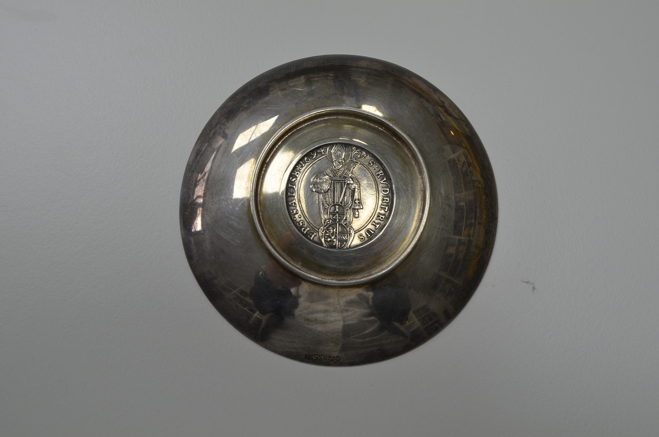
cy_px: 218
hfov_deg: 57.3
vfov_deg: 39.8
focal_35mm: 33
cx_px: 330
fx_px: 603
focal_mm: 22
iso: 320
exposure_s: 1/60
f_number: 8
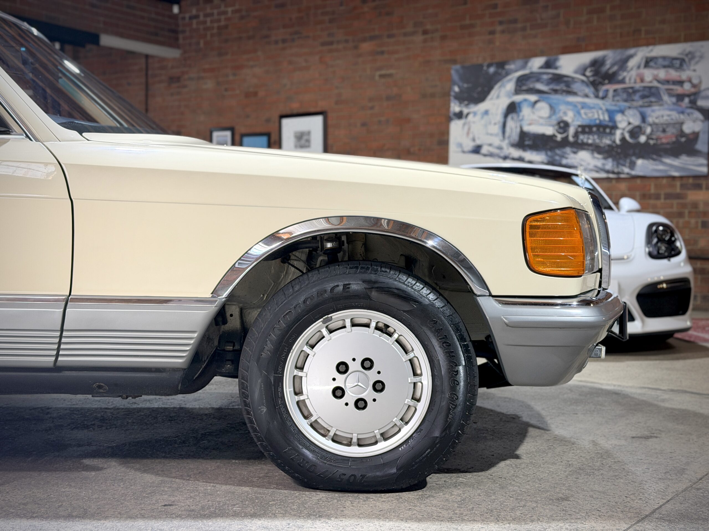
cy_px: 266
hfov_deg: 39.7
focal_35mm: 48
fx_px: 983
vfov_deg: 30.3
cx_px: 354
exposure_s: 1/60
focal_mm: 6.76
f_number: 1.78
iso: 200
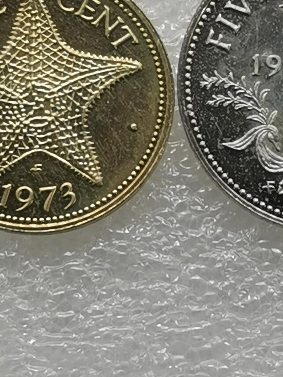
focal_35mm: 170
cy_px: 94
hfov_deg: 8.7
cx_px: 192
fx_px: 1854
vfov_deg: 11.6
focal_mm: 5.56
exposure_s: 1/110
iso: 50
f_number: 1.6
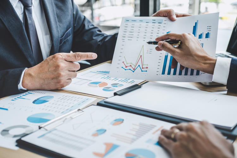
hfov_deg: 37.5
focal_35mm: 53
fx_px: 349
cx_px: 118
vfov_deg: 25.5
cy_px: 79
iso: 200
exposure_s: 1/200
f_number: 2.8
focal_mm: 35
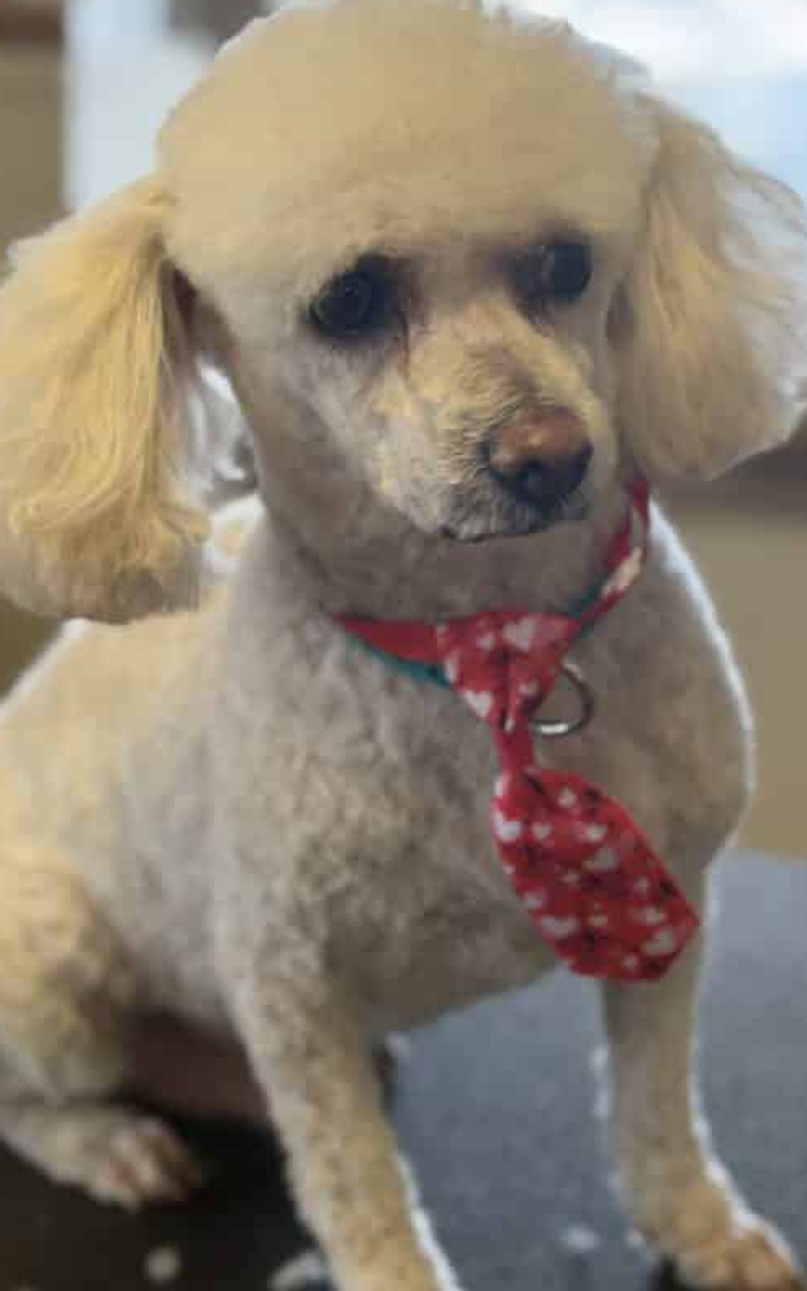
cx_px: 372
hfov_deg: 19.7
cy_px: 560
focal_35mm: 66
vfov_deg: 31.0
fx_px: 2323
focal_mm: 6.76
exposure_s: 1/121
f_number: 1.78
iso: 80
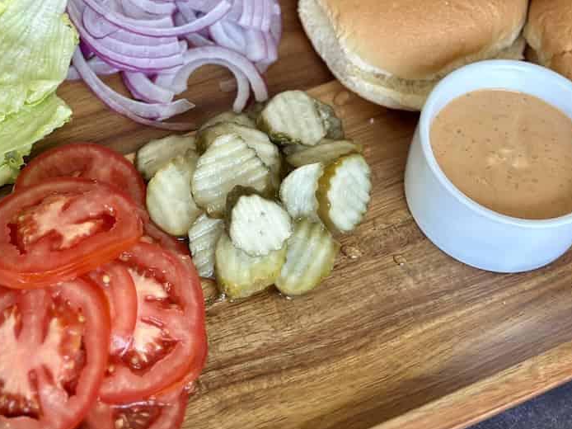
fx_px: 1371
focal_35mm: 83
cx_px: 222
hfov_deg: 23.5
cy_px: 80
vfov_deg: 17.6
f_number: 1.8
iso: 125
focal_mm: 6.9
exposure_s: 1/86
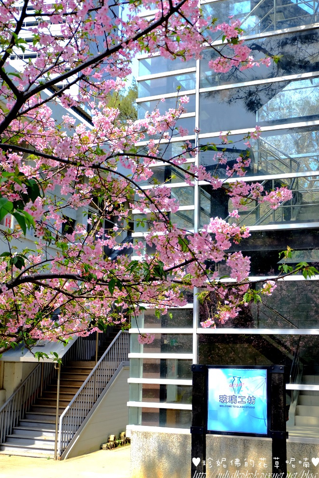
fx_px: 598
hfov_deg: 29.9
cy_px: 241
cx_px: 158
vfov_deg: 43.6
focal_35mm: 45
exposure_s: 1/280
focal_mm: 29.5
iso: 200
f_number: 4.7
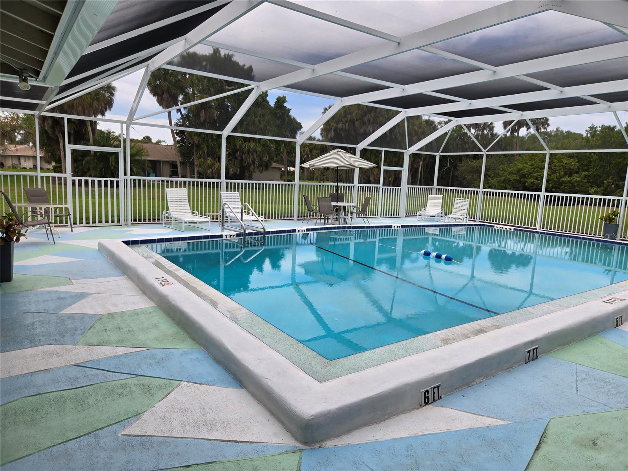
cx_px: 314
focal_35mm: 23
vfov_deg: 58.9
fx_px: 417
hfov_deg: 73.9
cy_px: 236
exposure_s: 1/1073
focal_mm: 5.4
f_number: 1.8
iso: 25
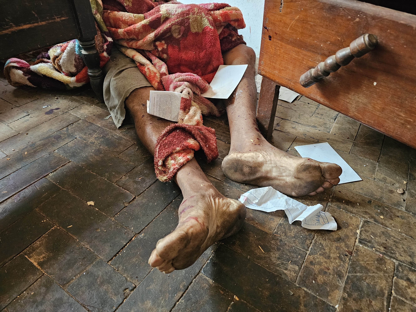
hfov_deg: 73.9
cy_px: 156
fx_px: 276
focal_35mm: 23
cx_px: 208
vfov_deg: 58.9
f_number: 1.7
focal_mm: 6.3
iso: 640
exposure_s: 1/40
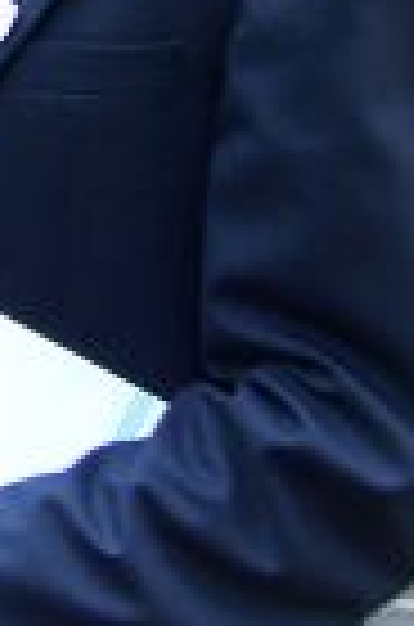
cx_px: -394
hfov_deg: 13.0
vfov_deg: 20.9
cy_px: -99
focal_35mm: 92
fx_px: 1595
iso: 64
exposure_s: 1/50
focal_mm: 3.8
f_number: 2.8
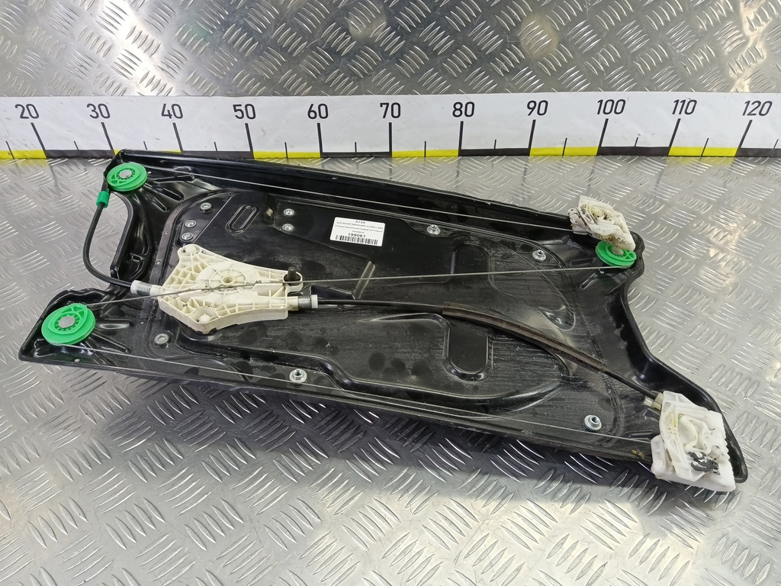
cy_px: 293
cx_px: 390
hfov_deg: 73.9
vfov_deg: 58.9
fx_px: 519
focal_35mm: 23
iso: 163
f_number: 1.6
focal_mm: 4.11
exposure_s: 1/50
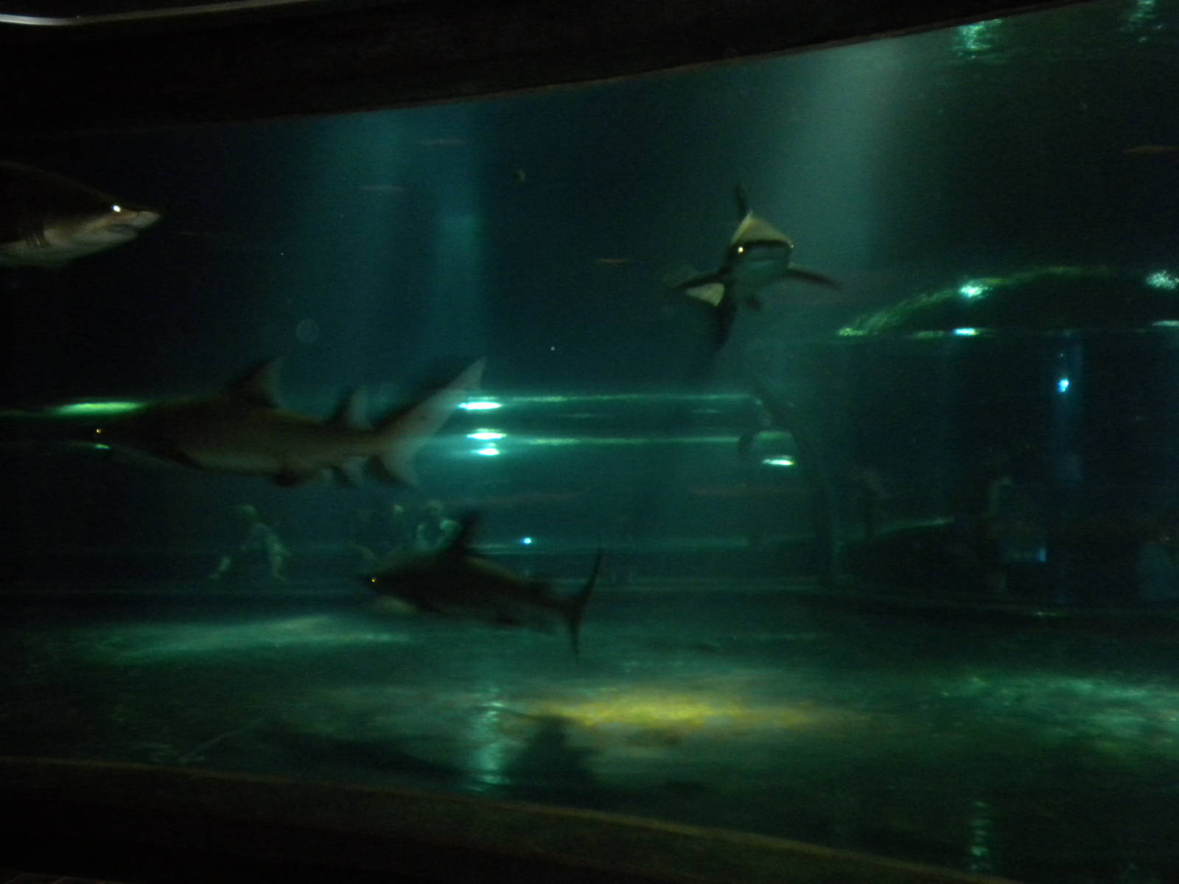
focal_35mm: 37
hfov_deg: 50.1
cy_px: 442
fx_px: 1260
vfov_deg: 38.7
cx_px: 590
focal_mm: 6.6
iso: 400
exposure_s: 1/4
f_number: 3.5
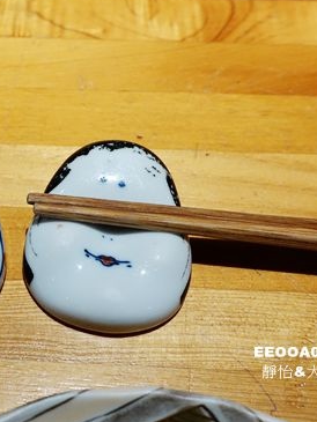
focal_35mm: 53
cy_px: 233
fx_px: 647
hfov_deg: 26.5
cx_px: 24
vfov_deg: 36.1
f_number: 3.5
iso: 800
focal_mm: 11.33
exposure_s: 1/50
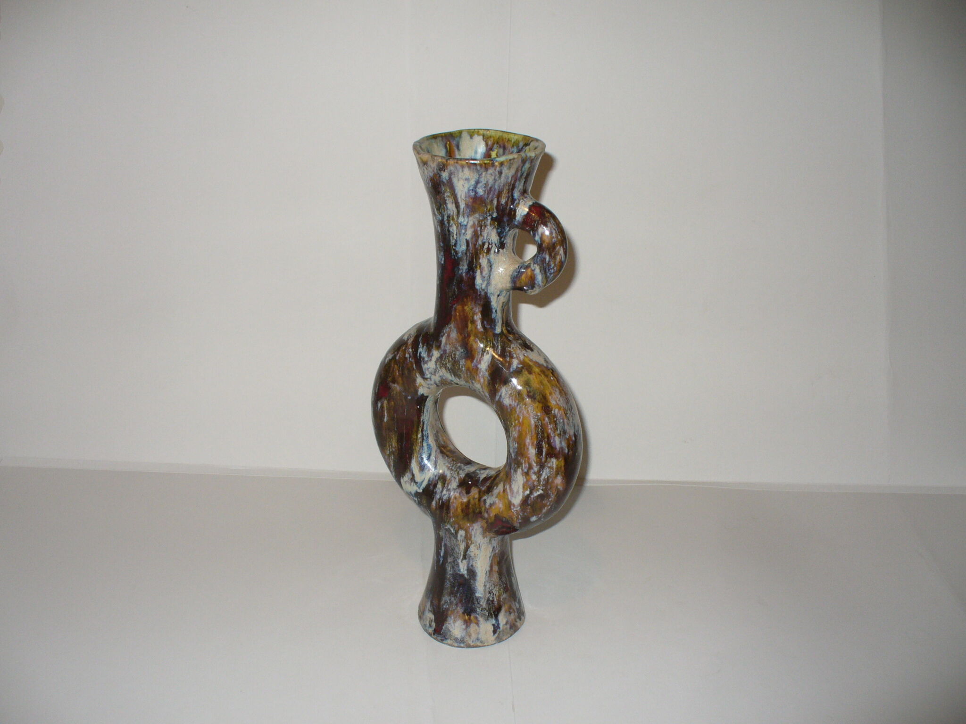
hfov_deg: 50.1
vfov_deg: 38.7
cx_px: 483
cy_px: 362
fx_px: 1033
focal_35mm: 37
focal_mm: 6.1
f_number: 2.8
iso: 100
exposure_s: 1/30
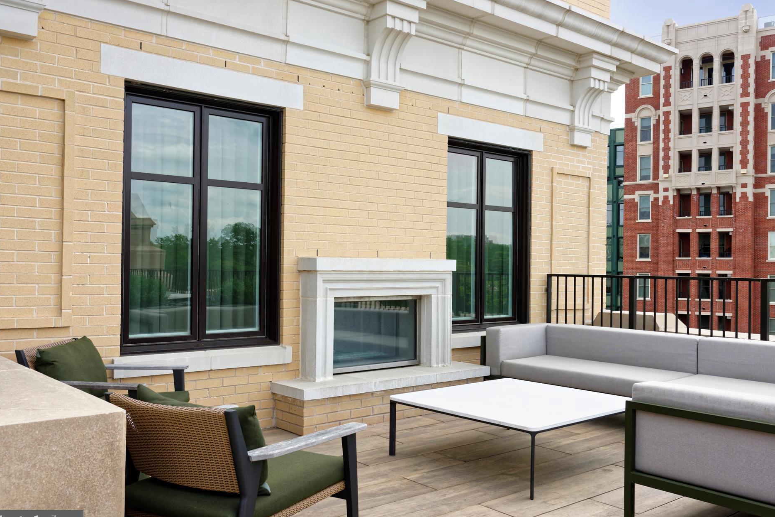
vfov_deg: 38.9
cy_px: 257
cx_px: 416
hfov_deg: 55.7
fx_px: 732
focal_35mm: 34
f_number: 9
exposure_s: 1/160
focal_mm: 31
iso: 320
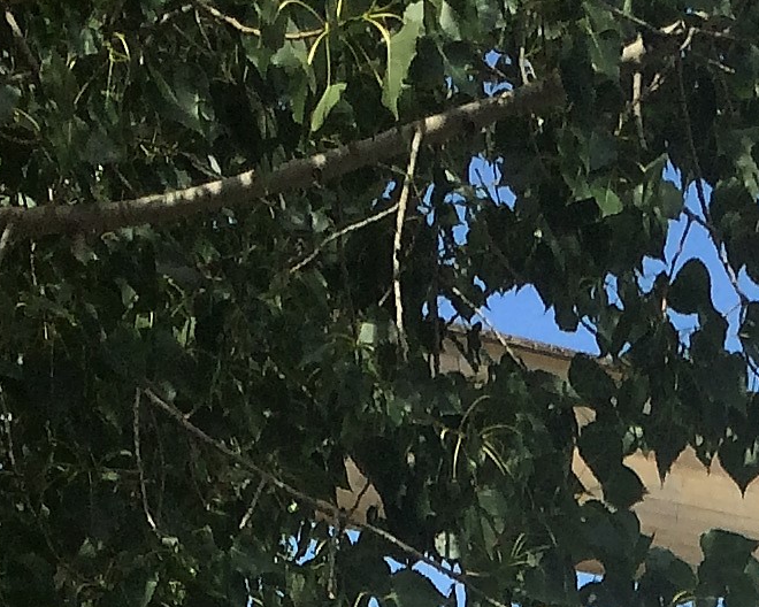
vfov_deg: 13.4
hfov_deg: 17.5
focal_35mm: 105
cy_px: 1048
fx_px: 2359
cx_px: 903
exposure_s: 1/2053
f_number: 2.2
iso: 32
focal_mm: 4.15
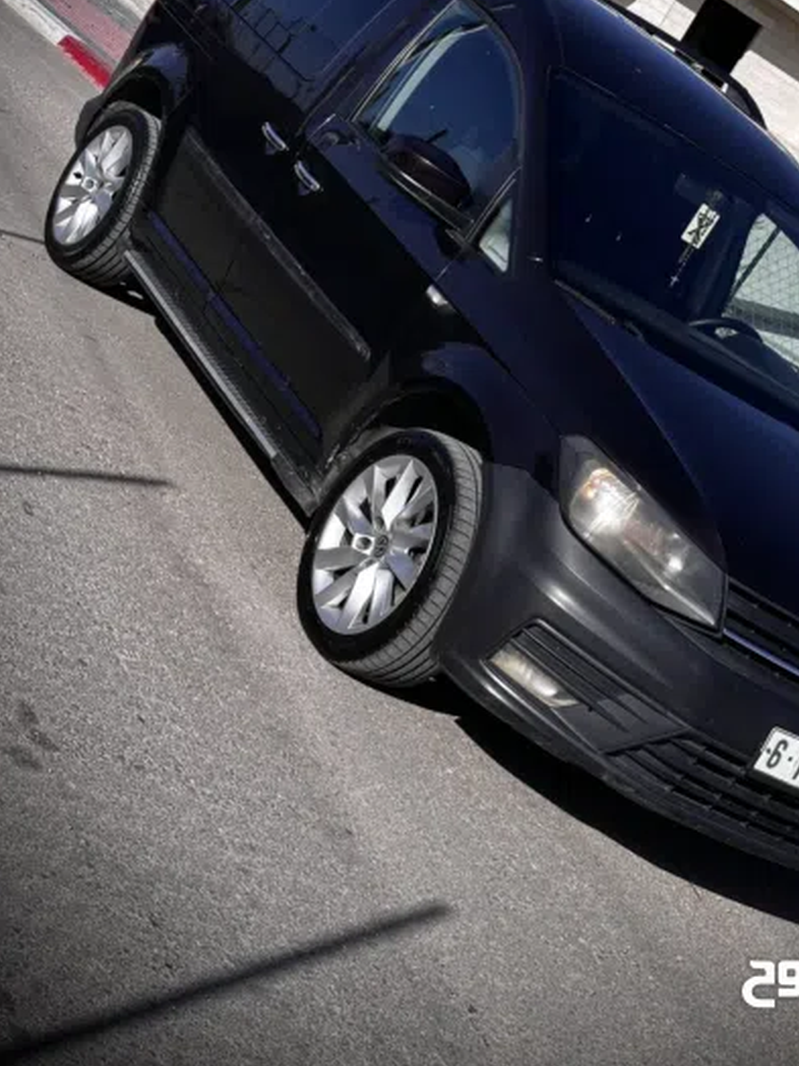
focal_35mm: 66
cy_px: 358
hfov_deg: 22.2
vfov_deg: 29.2
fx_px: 2031
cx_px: 539
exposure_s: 1/5263
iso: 64
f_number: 1.78
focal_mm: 6.86
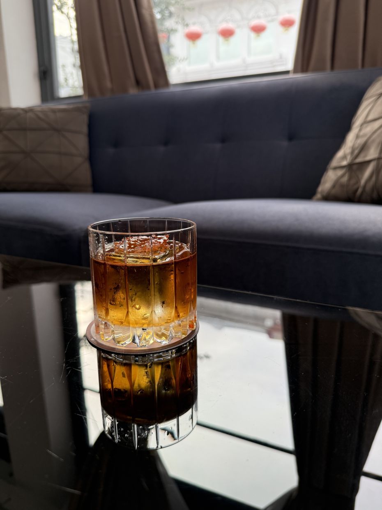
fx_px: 353
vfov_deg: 71.6
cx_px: 191
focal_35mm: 24
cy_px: 255
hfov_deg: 56.8
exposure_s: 1/217
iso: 125
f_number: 1.78
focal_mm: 6.76
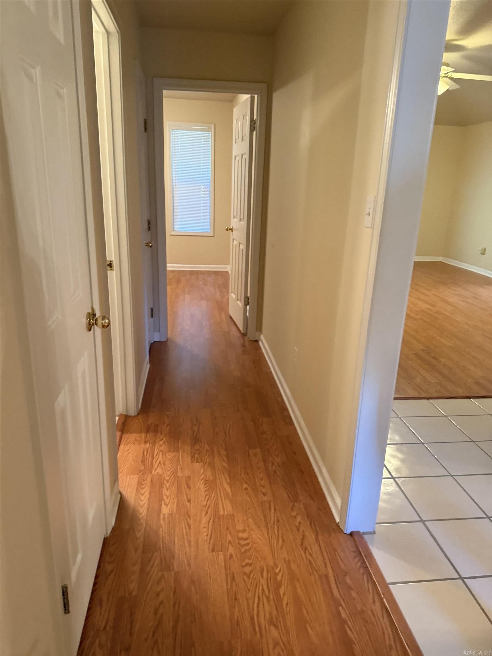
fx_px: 455
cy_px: 328
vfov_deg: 71.6
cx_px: 246
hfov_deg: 56.8
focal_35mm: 24
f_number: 1.78
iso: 640
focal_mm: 6.76
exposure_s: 1/60
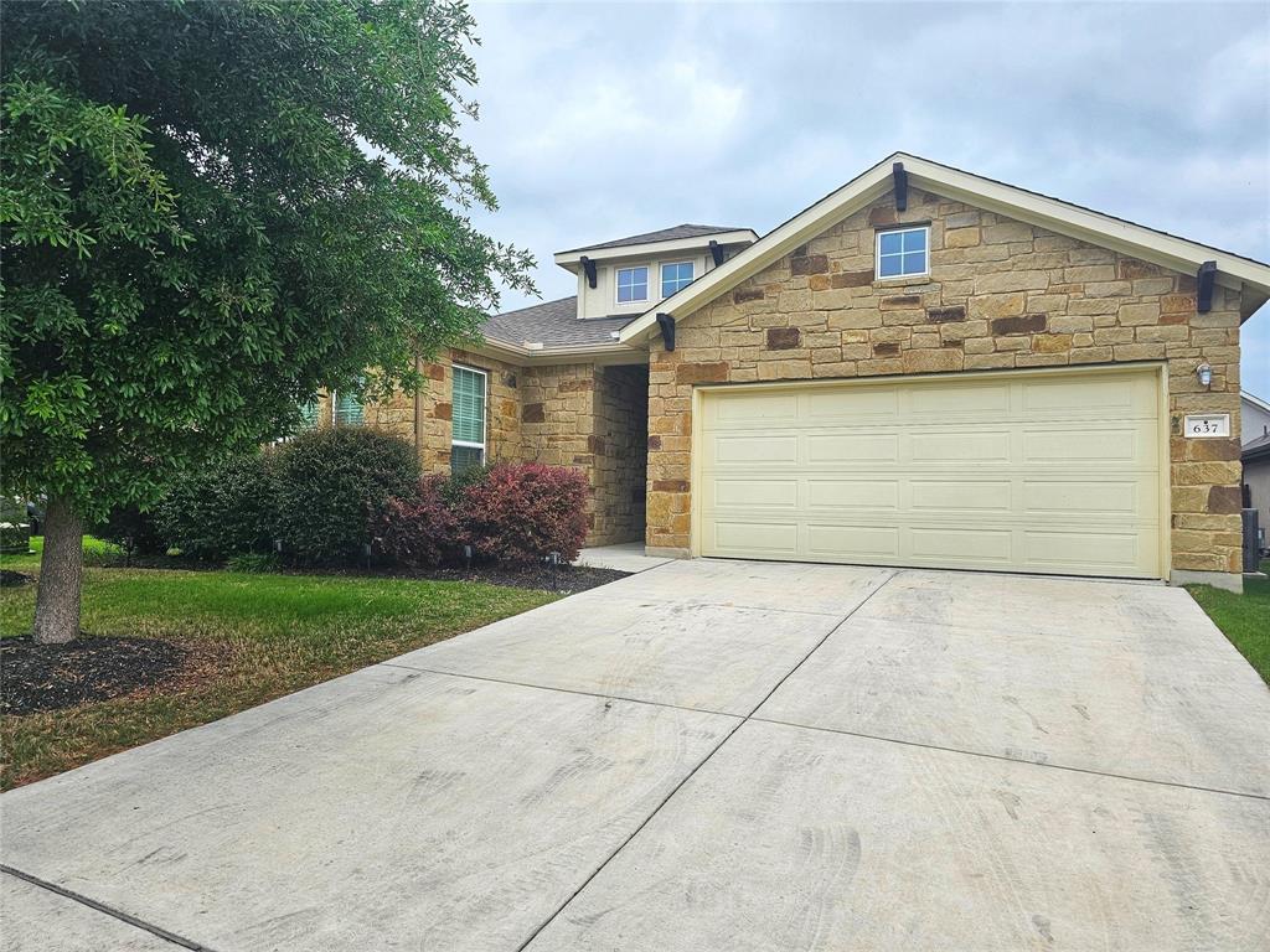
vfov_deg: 58.9
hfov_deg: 73.9
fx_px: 844
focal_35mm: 23
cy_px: 476
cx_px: 635
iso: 25
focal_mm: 6.3
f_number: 1.7
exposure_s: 1/361
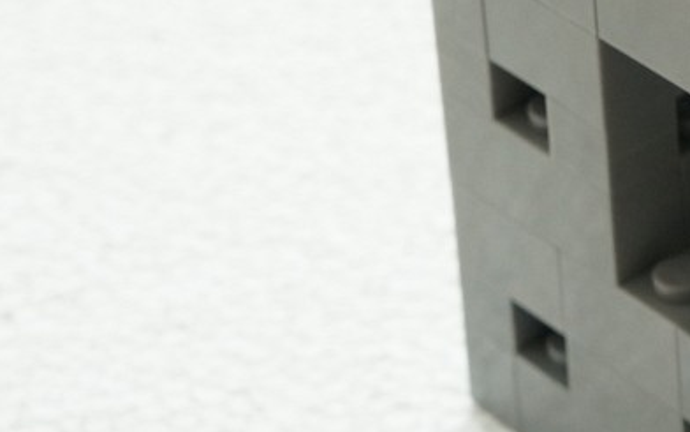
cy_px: 43
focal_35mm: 195
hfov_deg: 10.4
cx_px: 1035
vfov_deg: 6.7
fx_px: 3661
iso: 800
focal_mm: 39
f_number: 9
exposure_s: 1/30
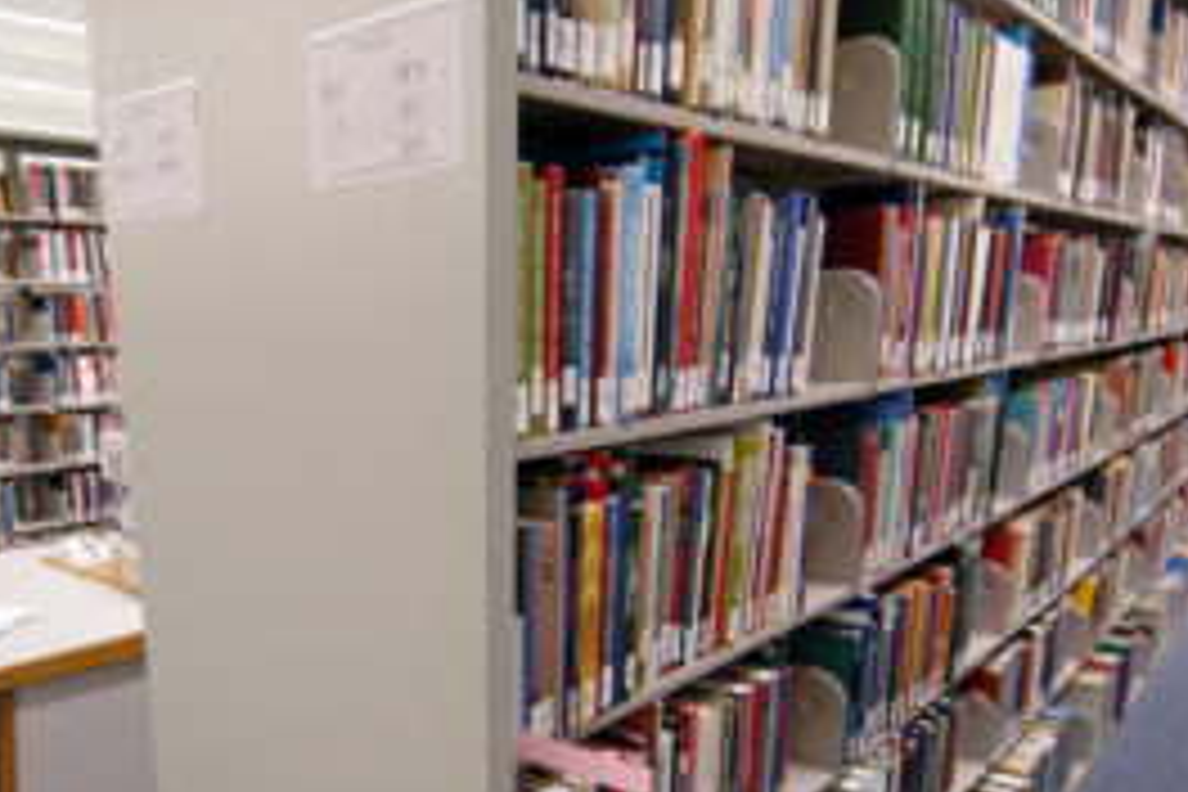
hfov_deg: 60.7
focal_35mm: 29
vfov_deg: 43.7
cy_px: 583
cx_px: 322
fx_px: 957
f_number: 4
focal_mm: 12
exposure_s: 1/8
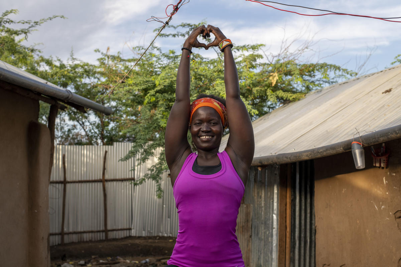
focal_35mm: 50
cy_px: 134
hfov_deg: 39.6
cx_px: 200
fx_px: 557
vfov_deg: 27.0
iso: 320
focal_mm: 50
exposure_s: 1/320
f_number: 6.3
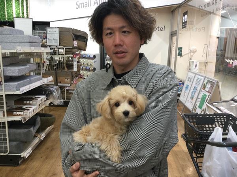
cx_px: 118
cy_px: 88
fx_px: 212
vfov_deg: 45.4
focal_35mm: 31
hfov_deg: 58.4
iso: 64
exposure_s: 1/30
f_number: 2.4
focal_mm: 3.3
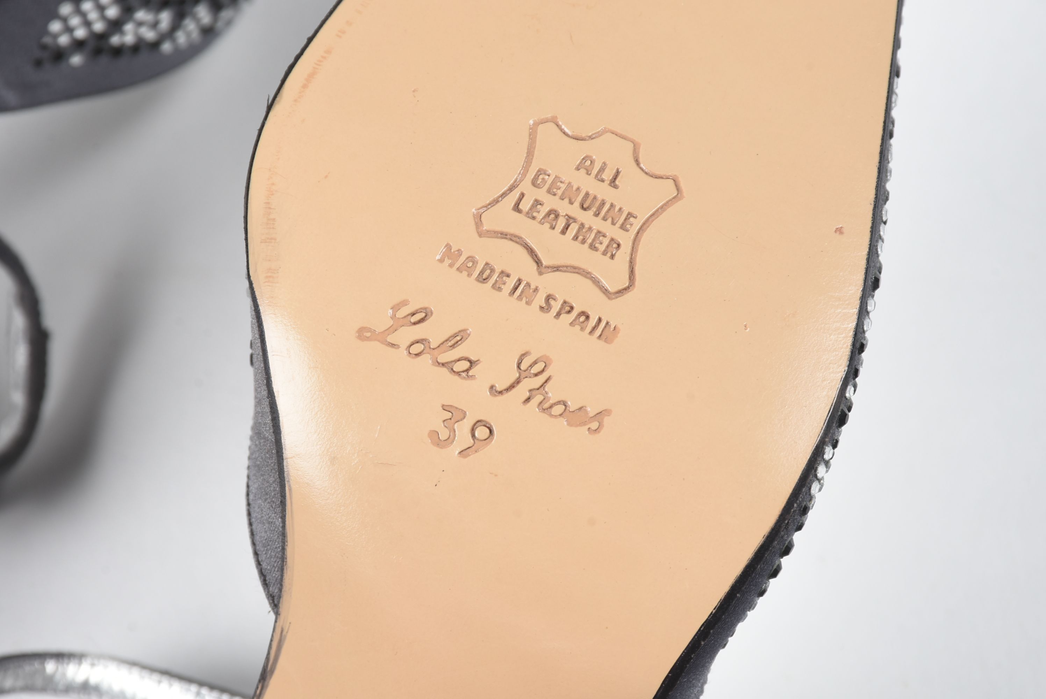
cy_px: 350
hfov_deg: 9.8
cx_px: 523
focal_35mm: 210
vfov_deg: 6.6
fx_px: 6106
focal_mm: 140
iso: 200
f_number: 14
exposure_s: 1/125
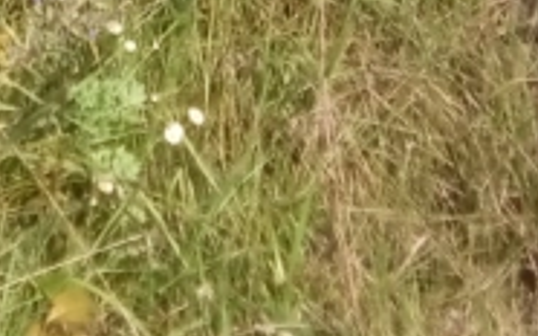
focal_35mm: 200
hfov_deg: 10.3
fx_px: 2931
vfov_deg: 5.8
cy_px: -908
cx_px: -139
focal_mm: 3.46
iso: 100
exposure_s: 1/784
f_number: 2.2
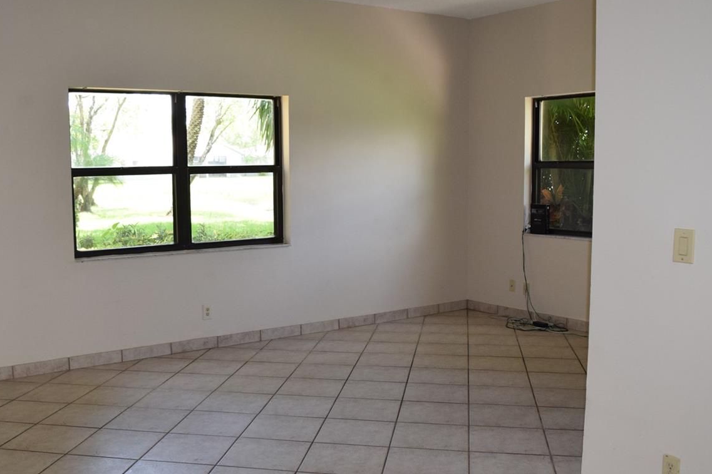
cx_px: 294
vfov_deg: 35.0
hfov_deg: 50.5
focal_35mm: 38
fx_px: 751
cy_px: 248
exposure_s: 1/100
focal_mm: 18
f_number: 5
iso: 800
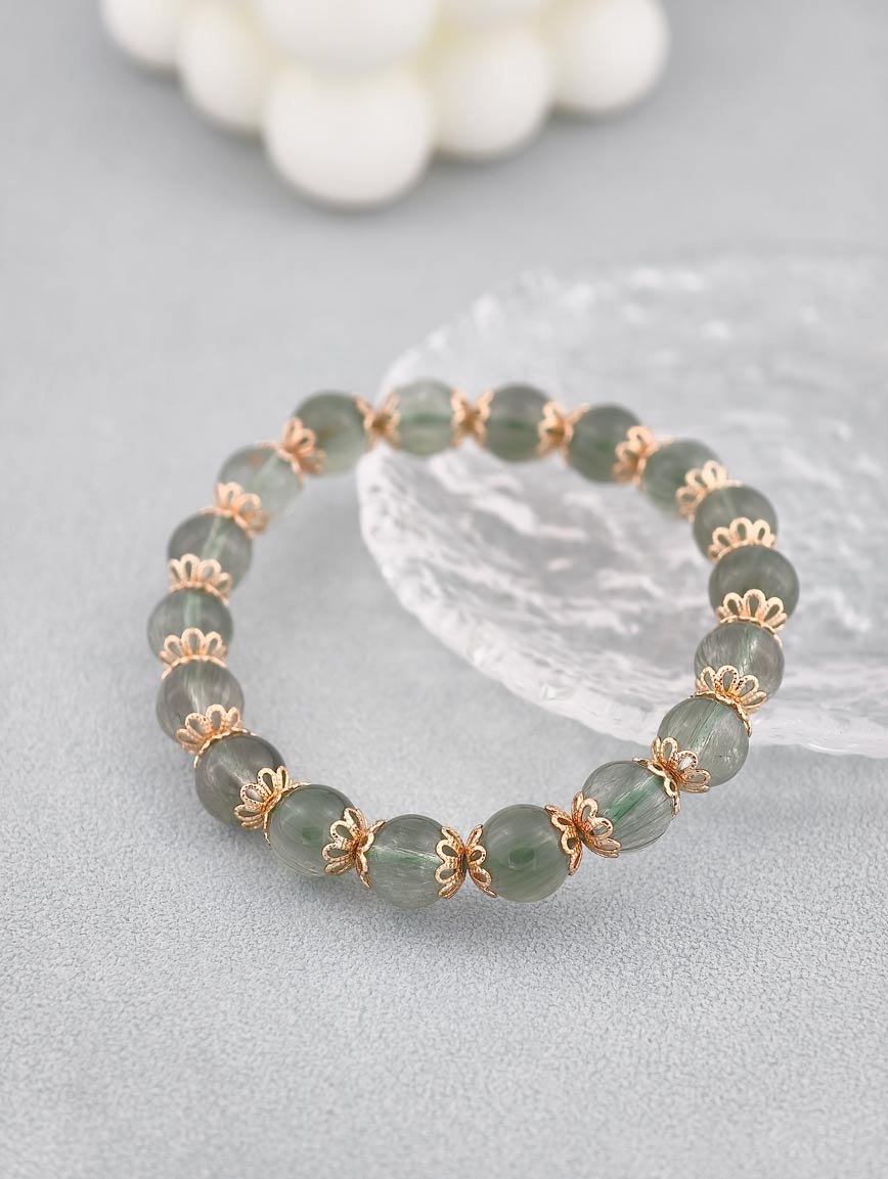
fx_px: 2900
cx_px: 444
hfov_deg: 17.4
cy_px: 590
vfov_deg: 23.0
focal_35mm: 85
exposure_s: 1/160
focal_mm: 22.48
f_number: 2.67
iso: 125
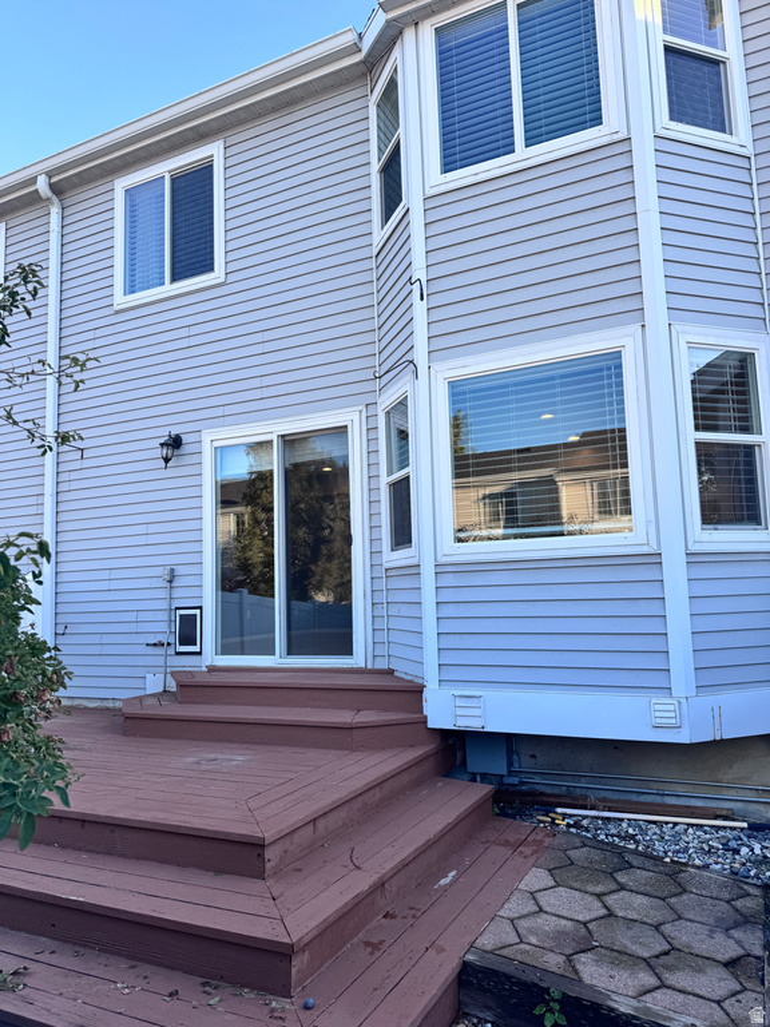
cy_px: 514
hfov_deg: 56.8
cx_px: 385
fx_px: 712
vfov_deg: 71.6
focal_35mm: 24
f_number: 1.78
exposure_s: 1/518
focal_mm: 6.76
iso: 80
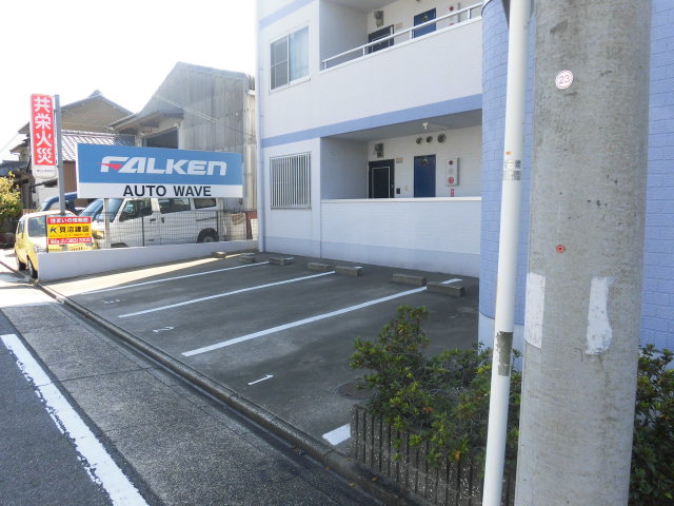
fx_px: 467
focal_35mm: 24
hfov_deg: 71.6
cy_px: 253
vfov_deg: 56.8
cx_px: 337
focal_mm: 4.3
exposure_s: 1/320
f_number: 3.1
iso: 100
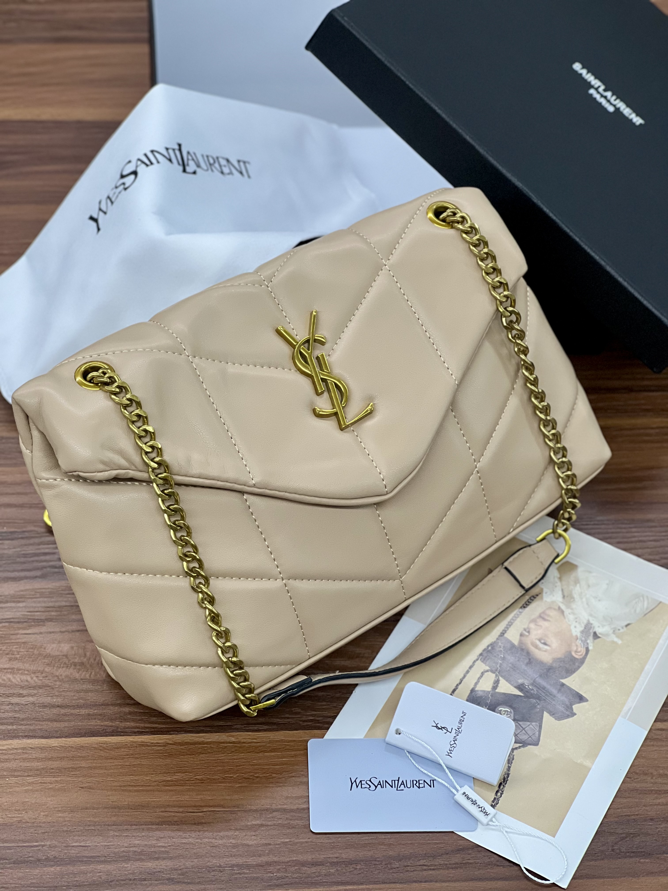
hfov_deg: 19.1
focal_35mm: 77
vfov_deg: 25.3
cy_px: 446
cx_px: 334
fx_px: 1981
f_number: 2.8
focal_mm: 9
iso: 160
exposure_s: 1/100
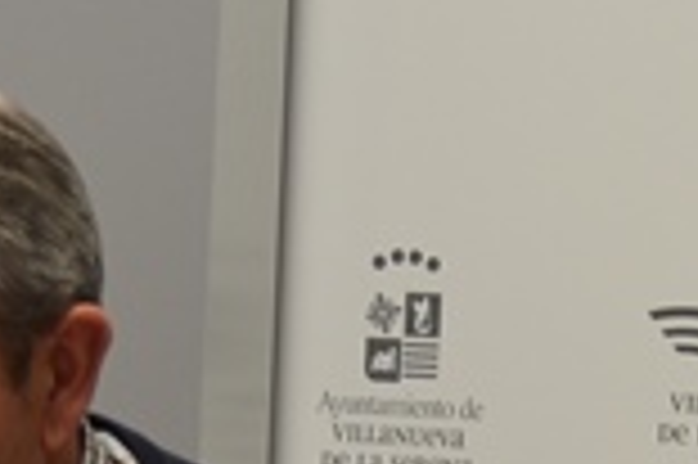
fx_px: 4552
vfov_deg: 5.8
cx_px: 680
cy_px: 491
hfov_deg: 8.7
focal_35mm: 235
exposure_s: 1/60
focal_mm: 38
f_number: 4.8
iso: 500
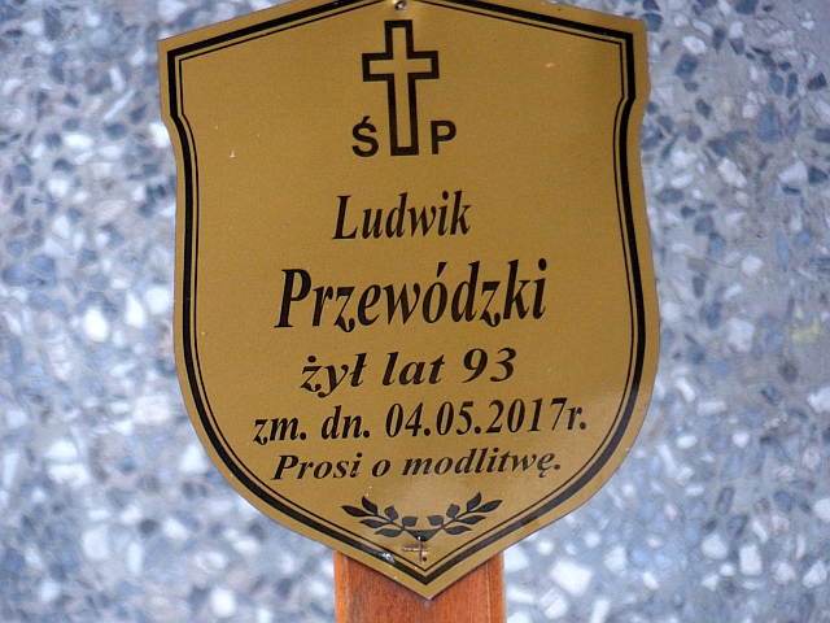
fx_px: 12972
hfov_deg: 3.7
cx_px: 415
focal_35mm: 541
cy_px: 312
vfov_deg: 2.7
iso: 400
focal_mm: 97.4
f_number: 2.8
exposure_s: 1/50
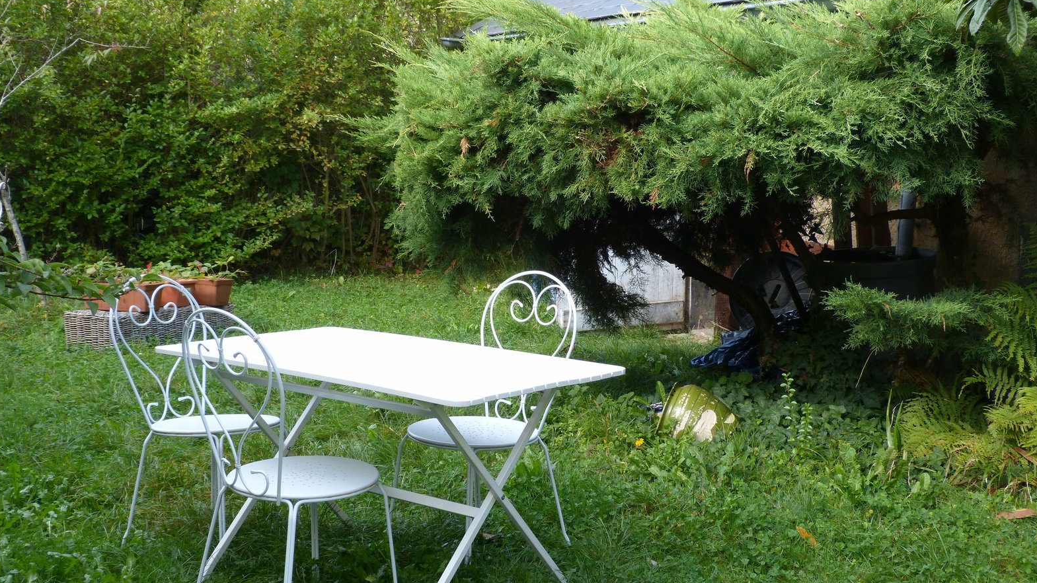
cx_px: 522
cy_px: 292
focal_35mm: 50
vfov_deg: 23.9
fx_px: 1375
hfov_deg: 41.3
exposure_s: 1/125
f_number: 3.5
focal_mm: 8.1
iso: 100
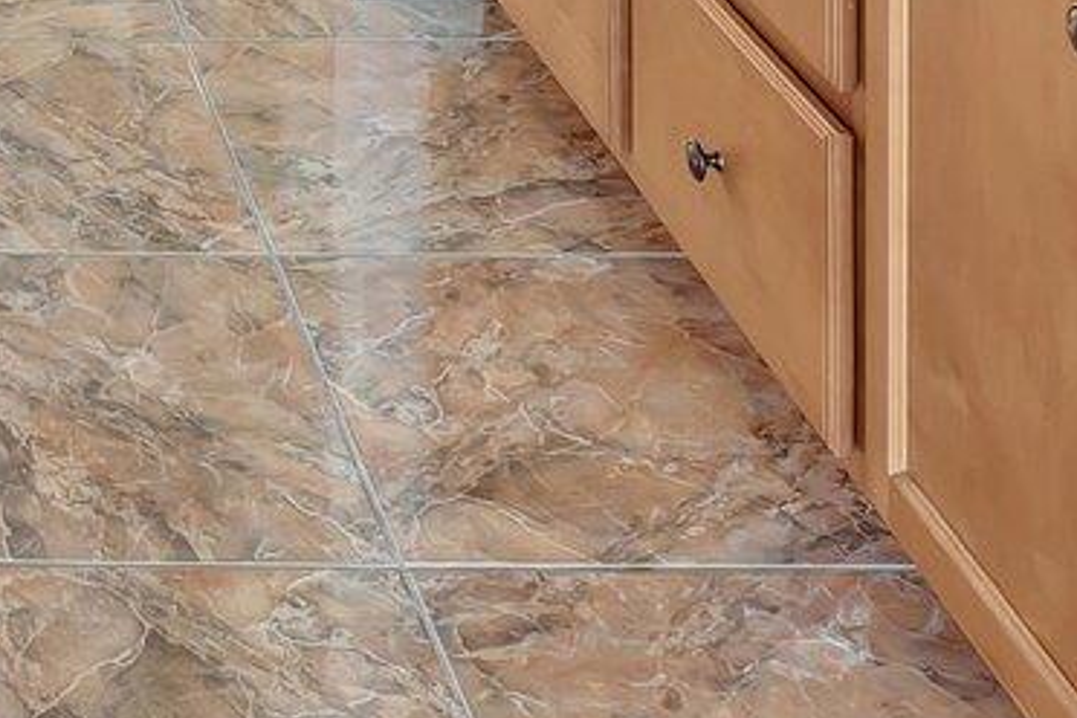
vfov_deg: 12.7
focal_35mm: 81
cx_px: -350
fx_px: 2435
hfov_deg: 22.2
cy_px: -1049
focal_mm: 14.8
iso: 400
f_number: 8
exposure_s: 1/1.67
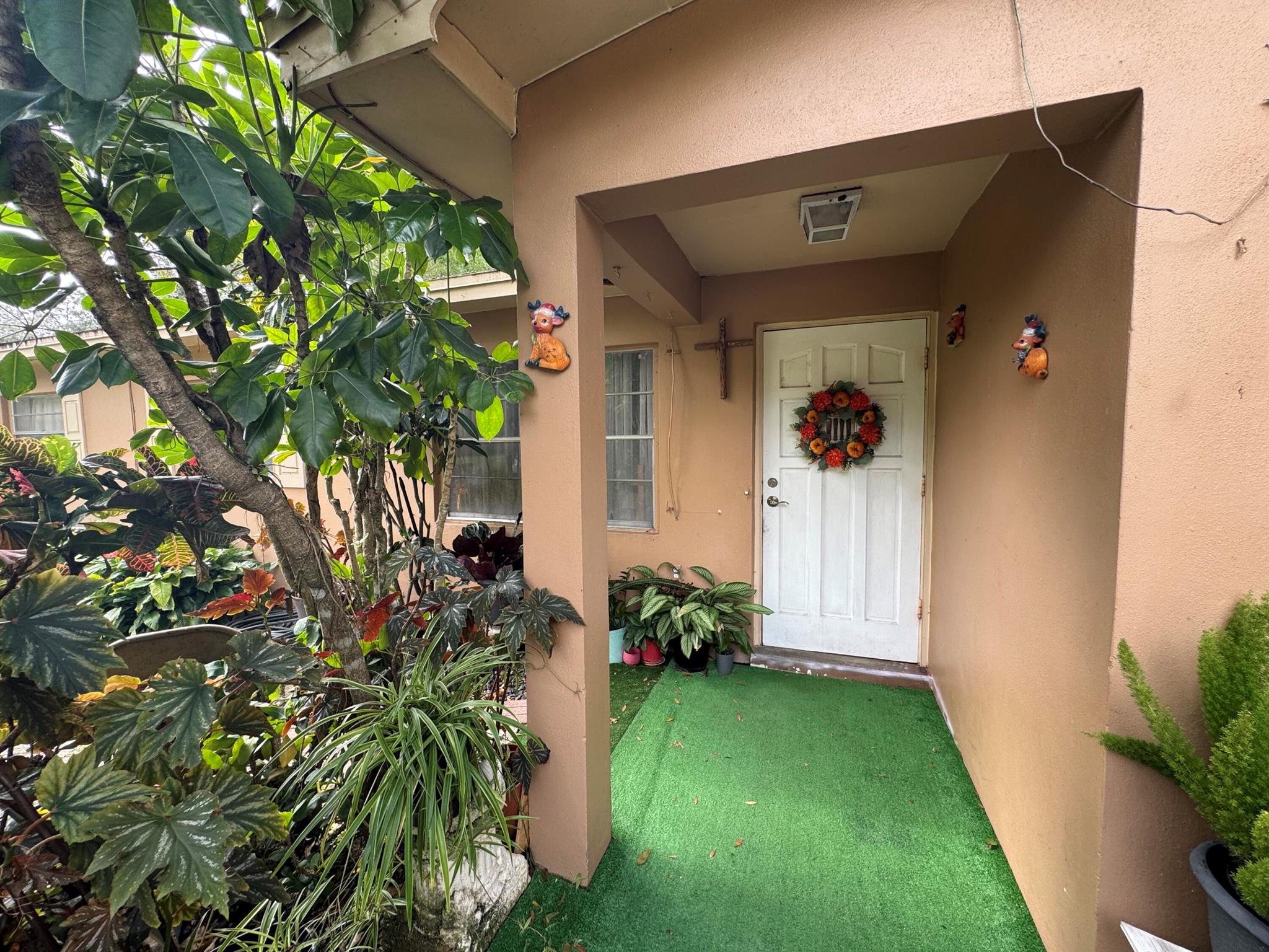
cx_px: 634
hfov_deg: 102.1
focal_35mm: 14
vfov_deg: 85.7
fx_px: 513
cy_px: 476
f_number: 2.2
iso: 40
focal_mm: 2.22
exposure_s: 1/116
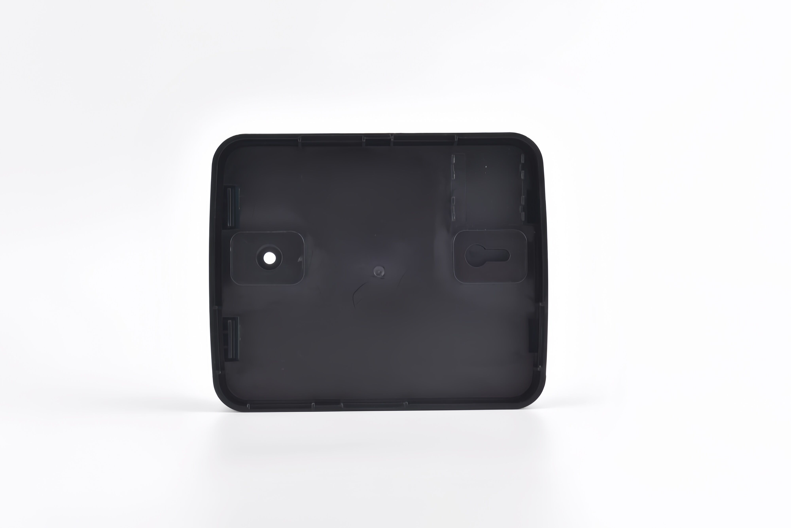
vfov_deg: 19.5
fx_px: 1538
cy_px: 264
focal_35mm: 70
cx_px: 396
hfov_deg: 28.8
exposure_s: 1/80
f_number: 18
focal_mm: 70
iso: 100
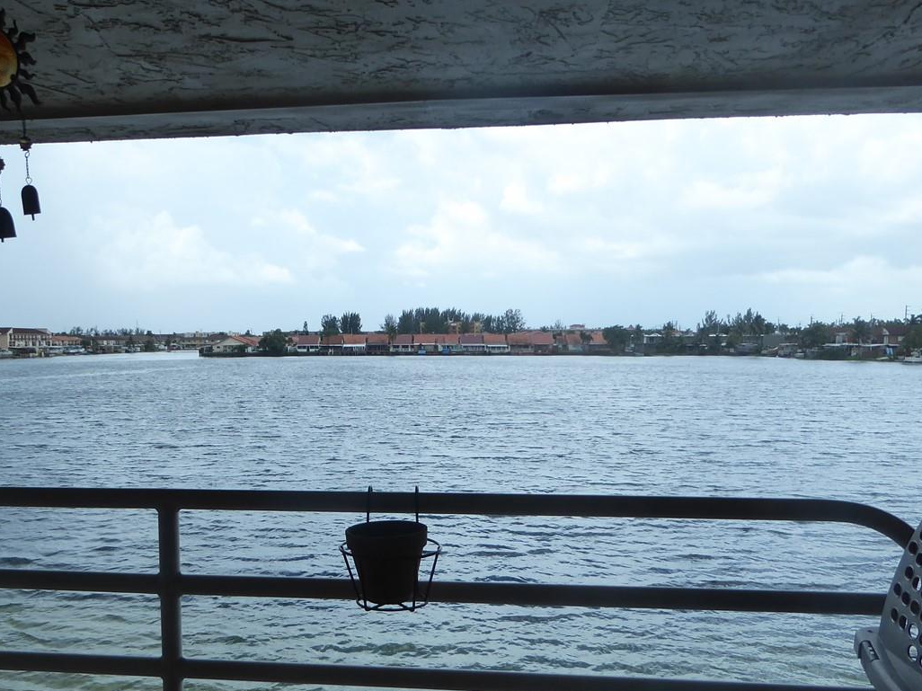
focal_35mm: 39
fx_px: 1039
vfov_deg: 36.4
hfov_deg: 47.0
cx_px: 297
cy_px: 467
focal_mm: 4.3
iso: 125
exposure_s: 1/640
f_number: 3.3
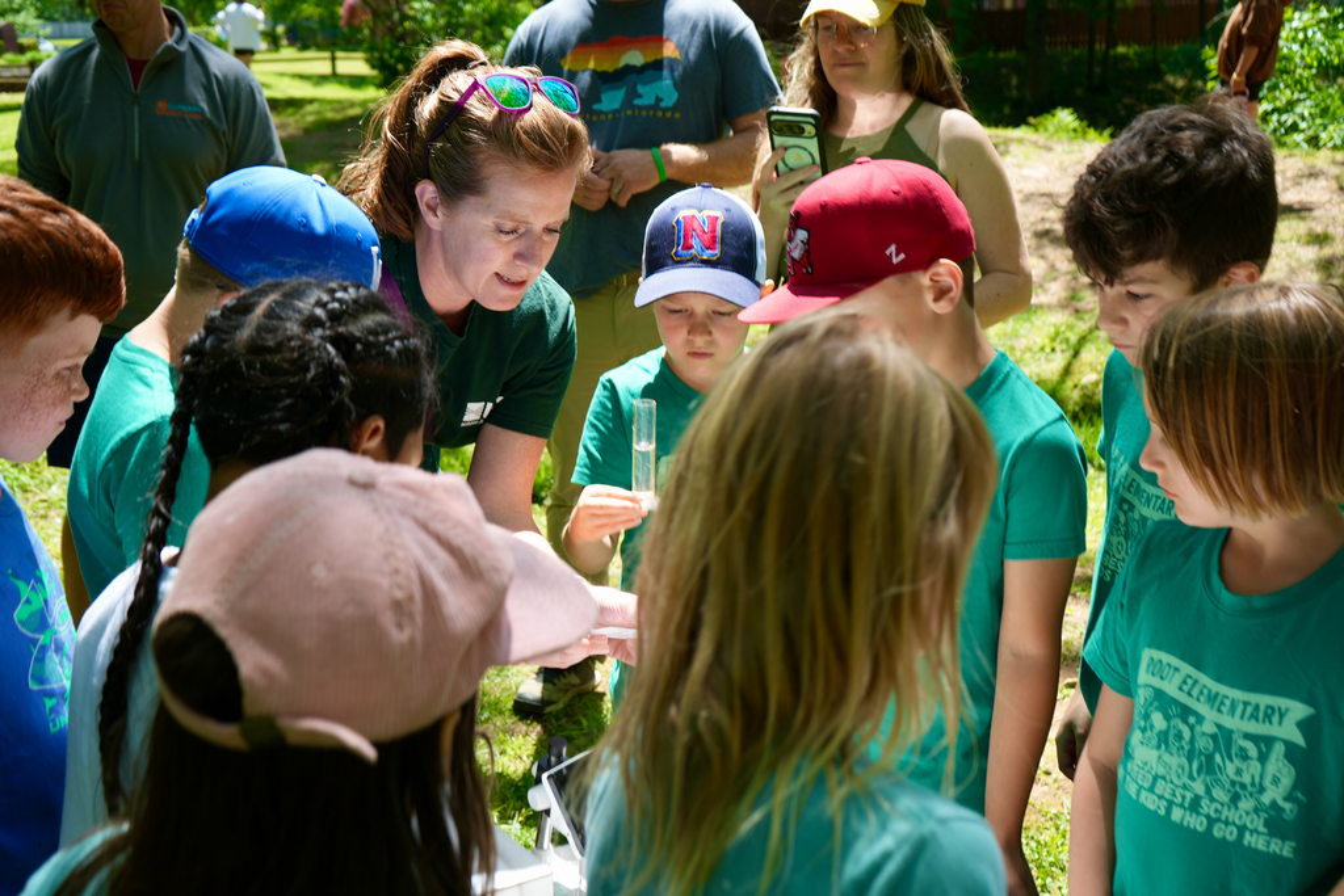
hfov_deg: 47.4
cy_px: 448
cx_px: 672
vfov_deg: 32.6
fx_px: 1531
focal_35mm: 41
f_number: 5.6
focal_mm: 41
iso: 100
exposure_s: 1/125
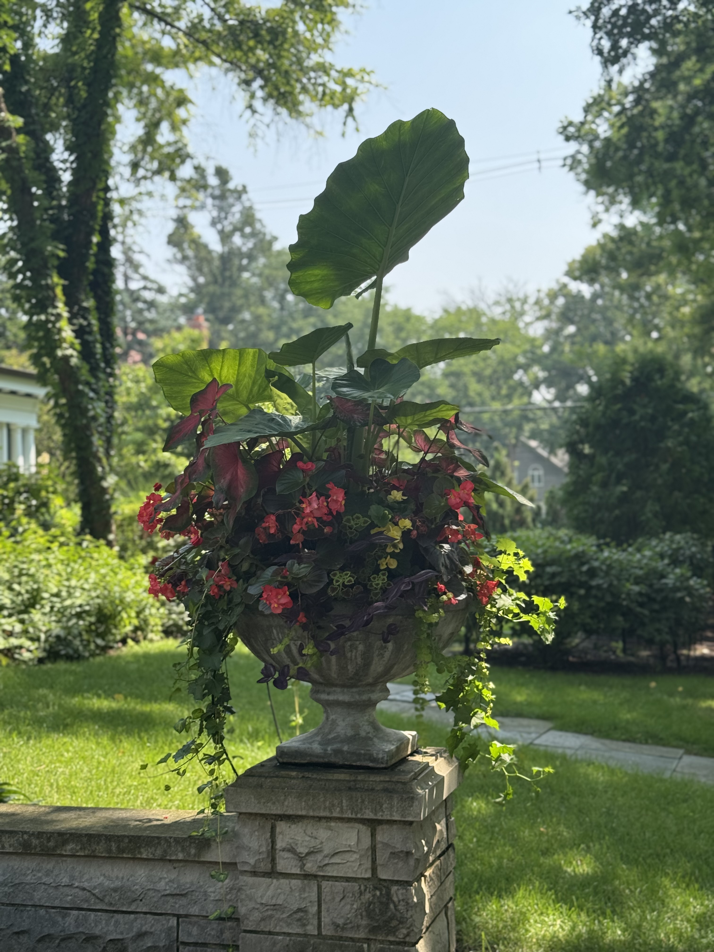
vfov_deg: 39.7
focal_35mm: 48
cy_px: 476
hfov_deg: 30.3
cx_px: 357
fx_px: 1320
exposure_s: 1/1193
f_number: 1.78
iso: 64
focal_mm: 6.76
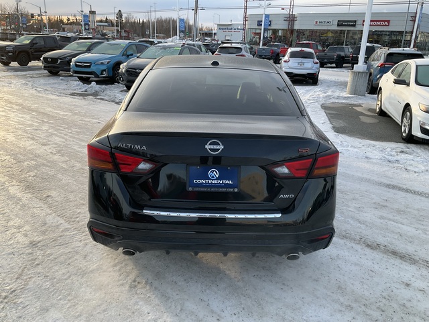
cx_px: 214
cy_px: 161
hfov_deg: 61.7
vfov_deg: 48.2
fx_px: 359
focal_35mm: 29
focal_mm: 3
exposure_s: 1/234
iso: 20
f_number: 1.8
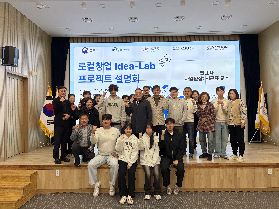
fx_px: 210
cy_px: 104
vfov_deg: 53.1
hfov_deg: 67.3
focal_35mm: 26
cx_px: 140
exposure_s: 1/121
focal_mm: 5.96
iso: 40
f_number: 1.6
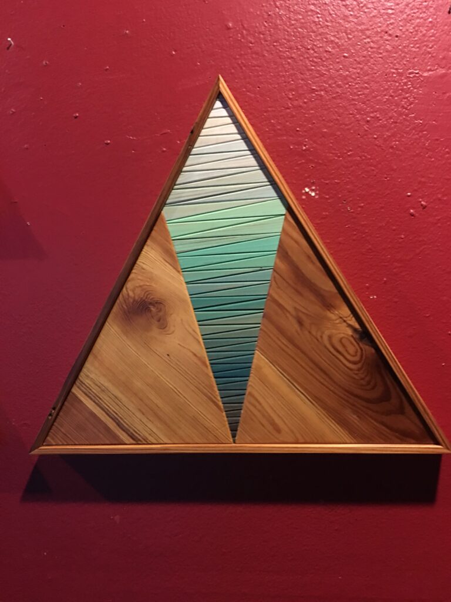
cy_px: 301
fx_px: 504
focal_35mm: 29
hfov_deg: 48.2
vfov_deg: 61.7
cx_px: 226
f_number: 2.2
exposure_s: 1/4
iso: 100
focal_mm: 4.15
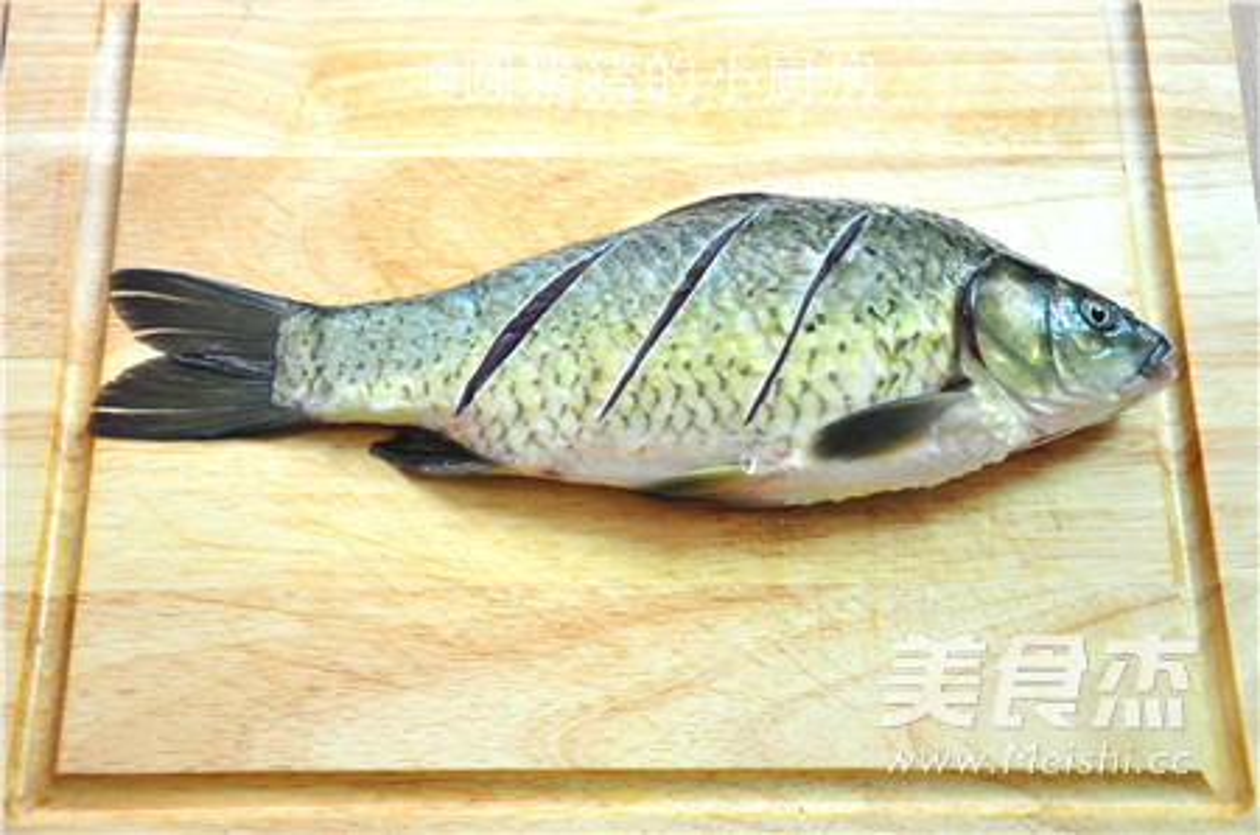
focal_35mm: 60
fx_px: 2096
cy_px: 418
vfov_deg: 22.5
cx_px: 630
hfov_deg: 33.5
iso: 250
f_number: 4.5
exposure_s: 1/8
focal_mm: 40
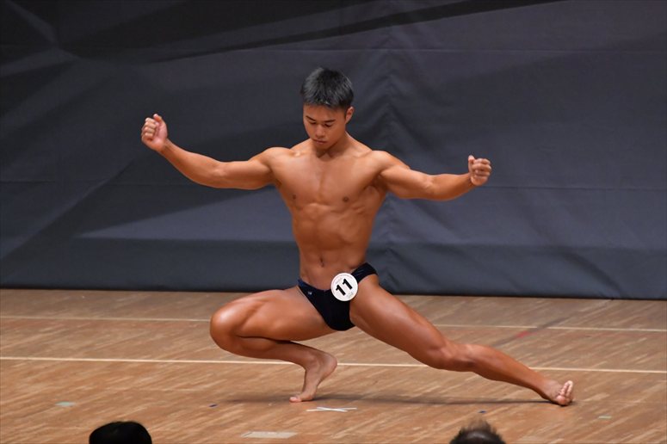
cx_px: 334
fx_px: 6945
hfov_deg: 5.5
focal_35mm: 375
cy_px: 222
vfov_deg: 3.7
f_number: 5.6
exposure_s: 1/400
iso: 6400
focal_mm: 250
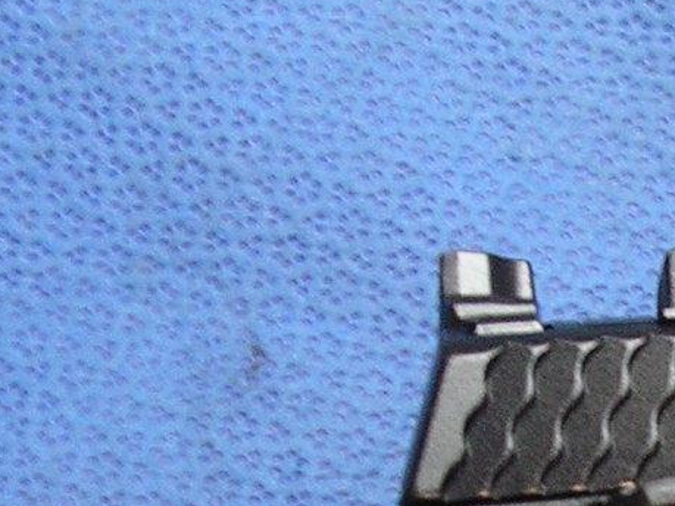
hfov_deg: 11.4
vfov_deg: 8.7
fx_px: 3217
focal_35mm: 165
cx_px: 1100
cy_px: 808
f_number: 2.8
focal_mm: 7.8
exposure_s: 1/40
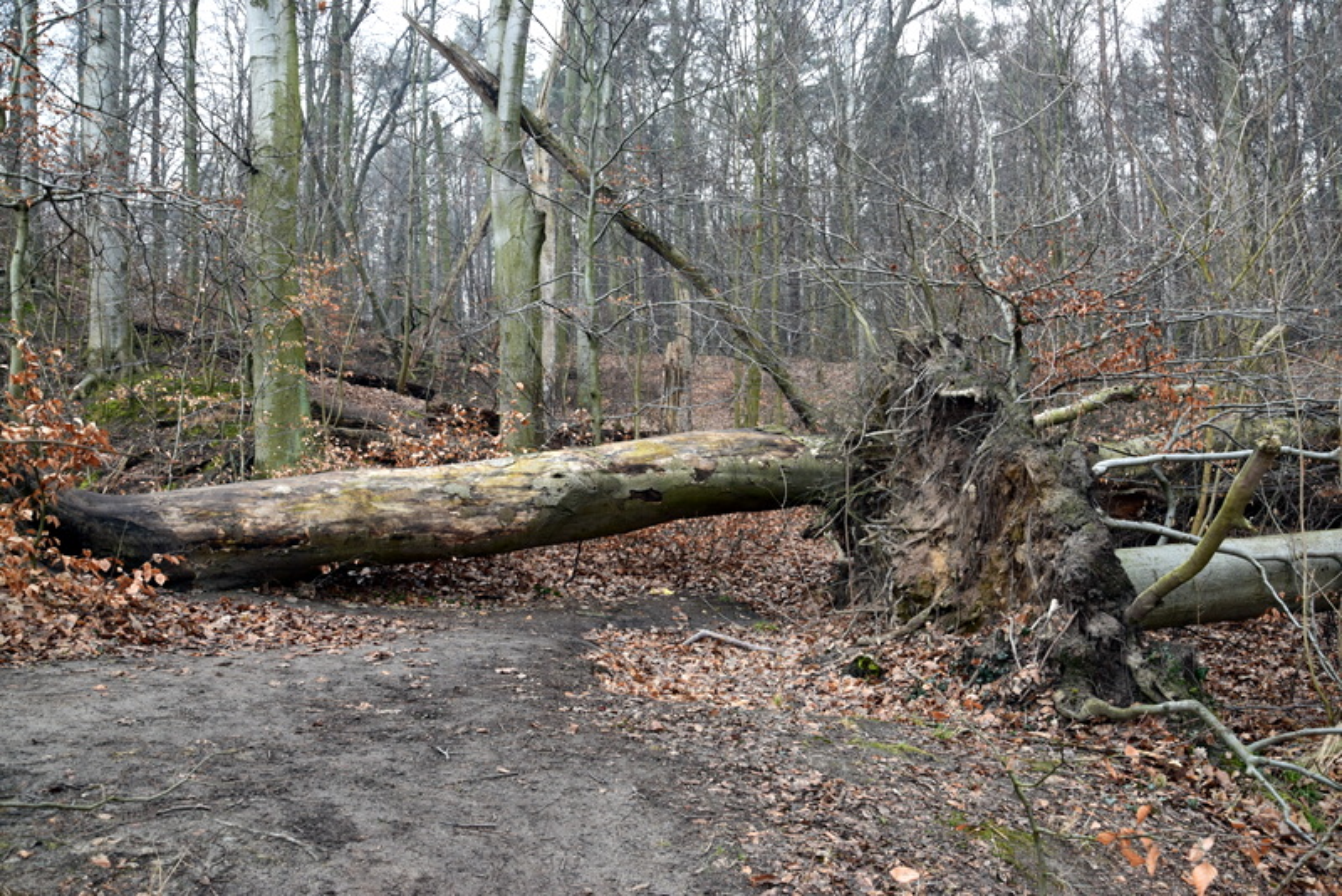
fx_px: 1007
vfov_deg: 48.0
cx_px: 671
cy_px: 448
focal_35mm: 27
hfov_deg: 67.4
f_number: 7.1
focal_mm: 18
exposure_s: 1/40
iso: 400
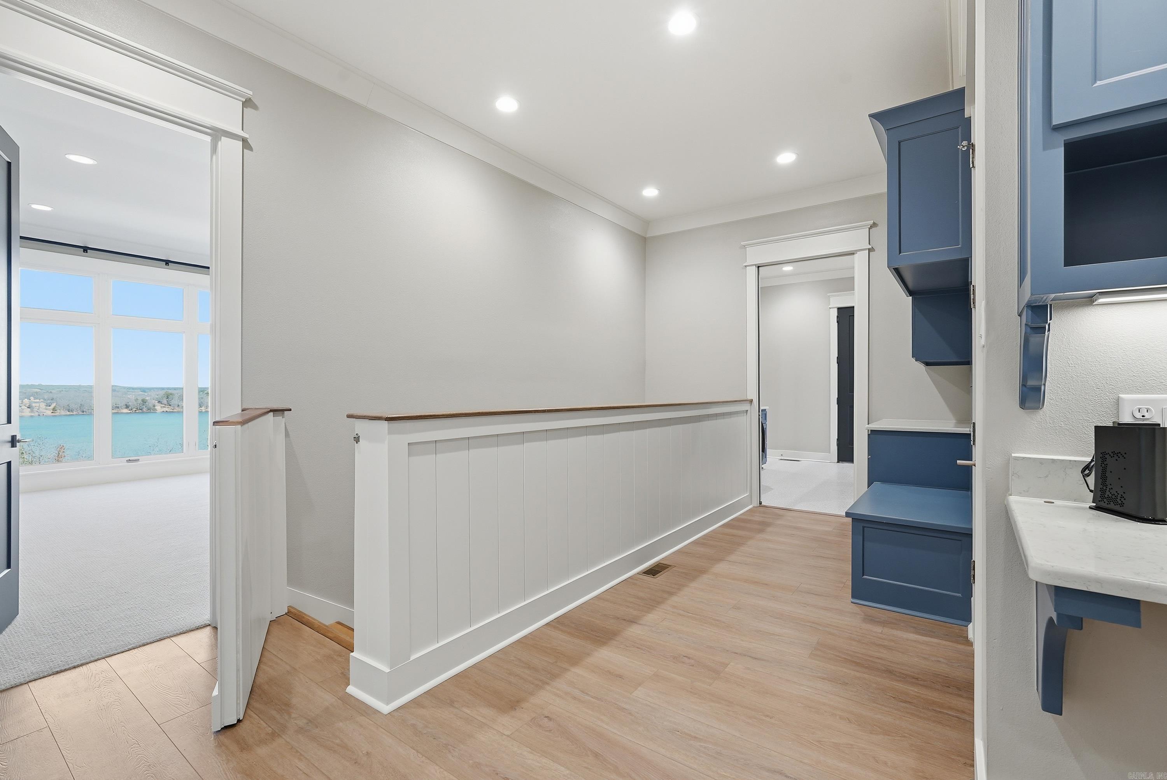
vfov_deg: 73.8
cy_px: 390
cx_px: 584
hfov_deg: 96.7
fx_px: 519
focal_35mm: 16
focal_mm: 16
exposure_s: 1/50
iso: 250
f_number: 9
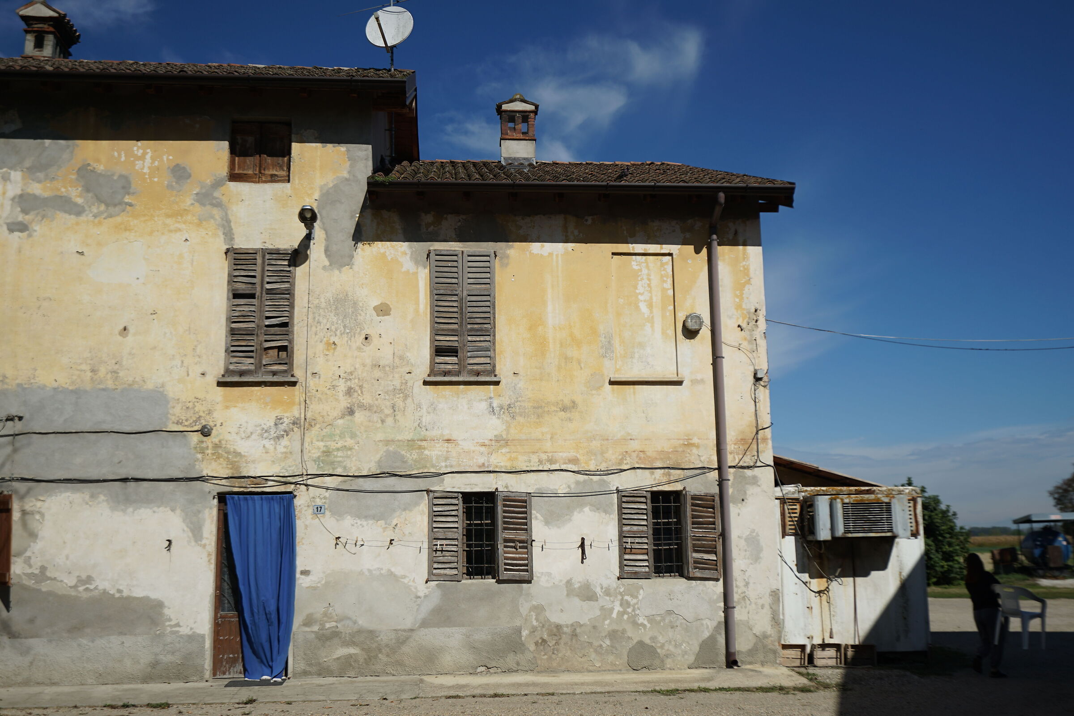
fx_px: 1044
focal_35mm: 35
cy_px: 358
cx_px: 537
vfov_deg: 37.9
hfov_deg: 54.4
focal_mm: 35
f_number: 4
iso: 100
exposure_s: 1/2500
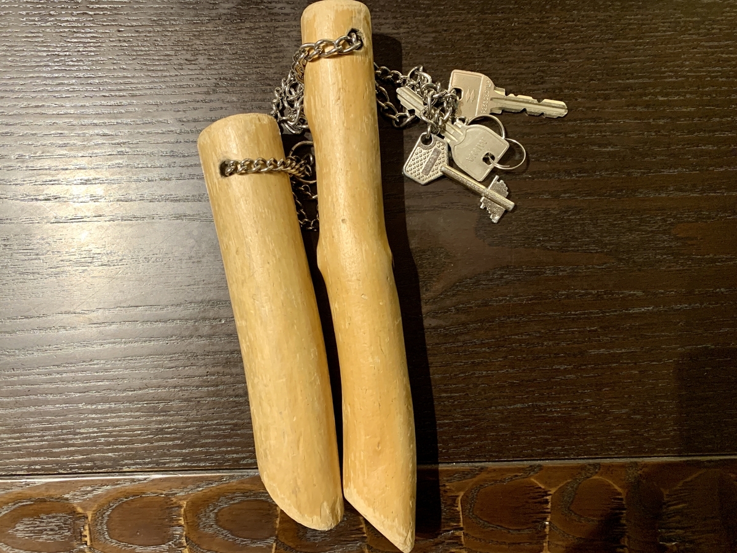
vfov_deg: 53.1
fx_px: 554
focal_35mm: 26
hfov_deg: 67.3
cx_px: 368
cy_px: 276
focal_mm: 4.25
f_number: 1.8
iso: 200
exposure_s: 1/60
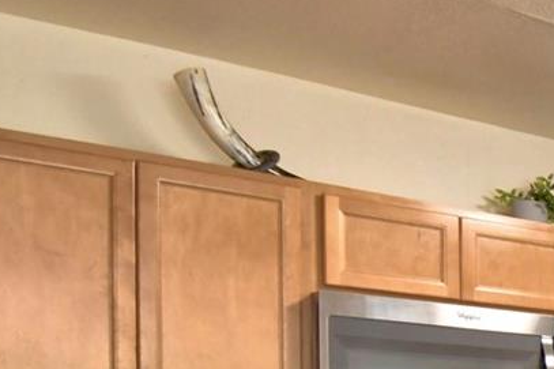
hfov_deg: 23.0
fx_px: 908
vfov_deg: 20.7
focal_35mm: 59
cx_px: 938
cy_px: 498
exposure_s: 1/30
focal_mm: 10
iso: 800
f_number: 4.5
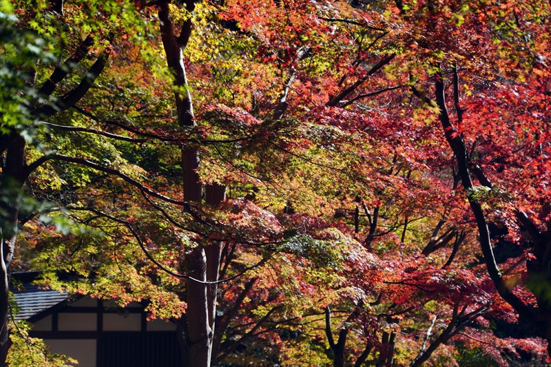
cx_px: 276
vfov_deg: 6.8
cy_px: 184
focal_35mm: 201
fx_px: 3073
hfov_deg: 10.2
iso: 100
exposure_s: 1/250
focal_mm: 133.9
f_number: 6.3
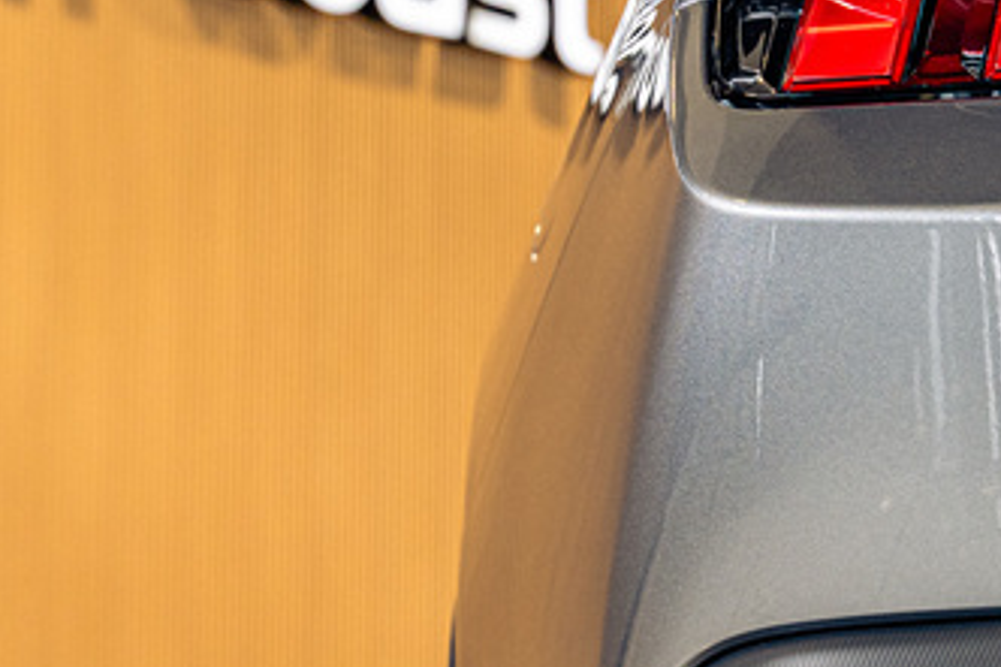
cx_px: 1036
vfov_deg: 9.0
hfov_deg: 13.4
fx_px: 4196
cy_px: 776
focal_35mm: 151
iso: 400
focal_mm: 49
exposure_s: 1/100
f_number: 4
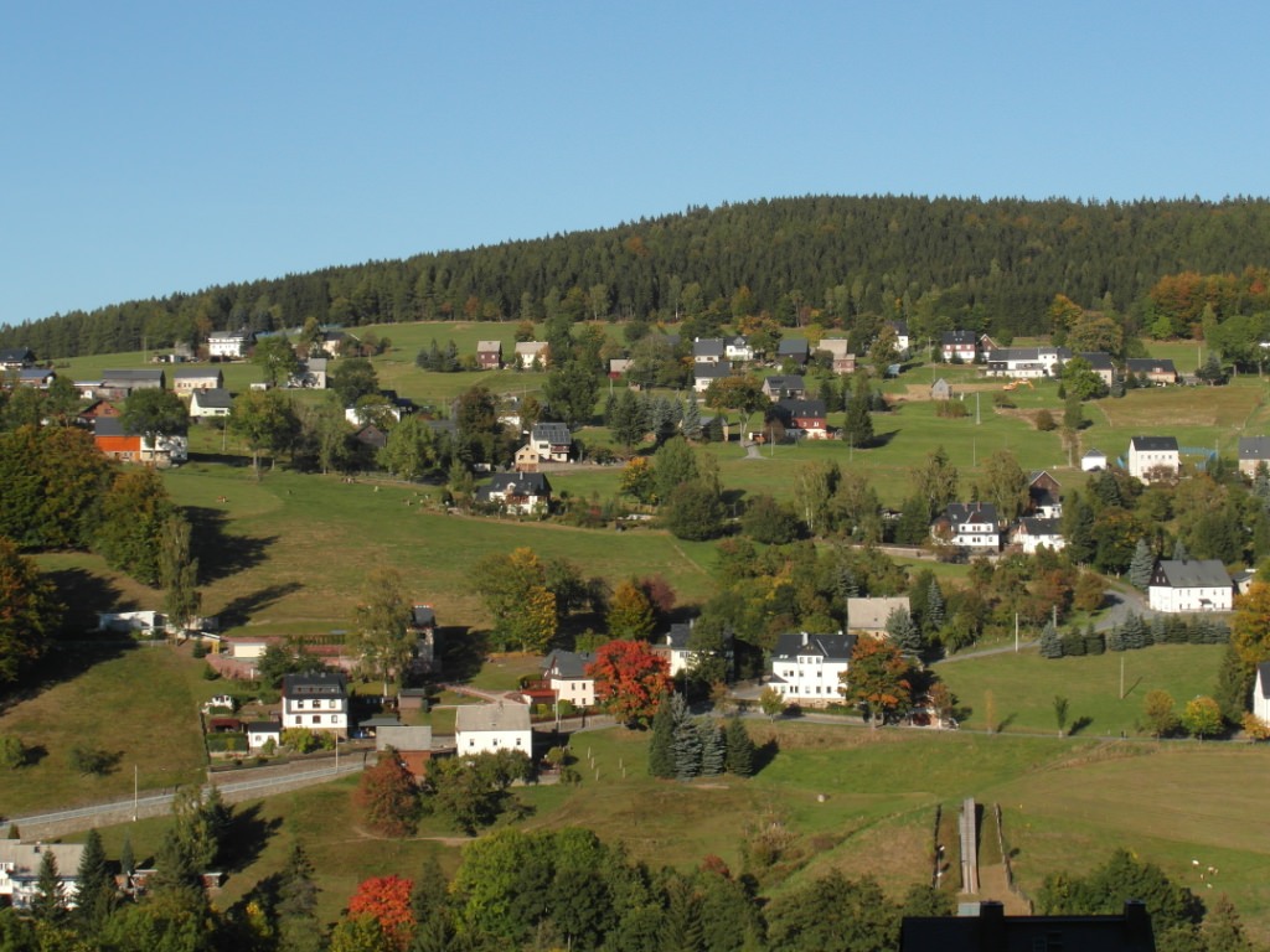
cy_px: 476
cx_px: 635
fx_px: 2678
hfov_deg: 26.7
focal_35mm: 73
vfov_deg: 20.2
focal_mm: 11.9
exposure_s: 1/250
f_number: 6
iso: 80
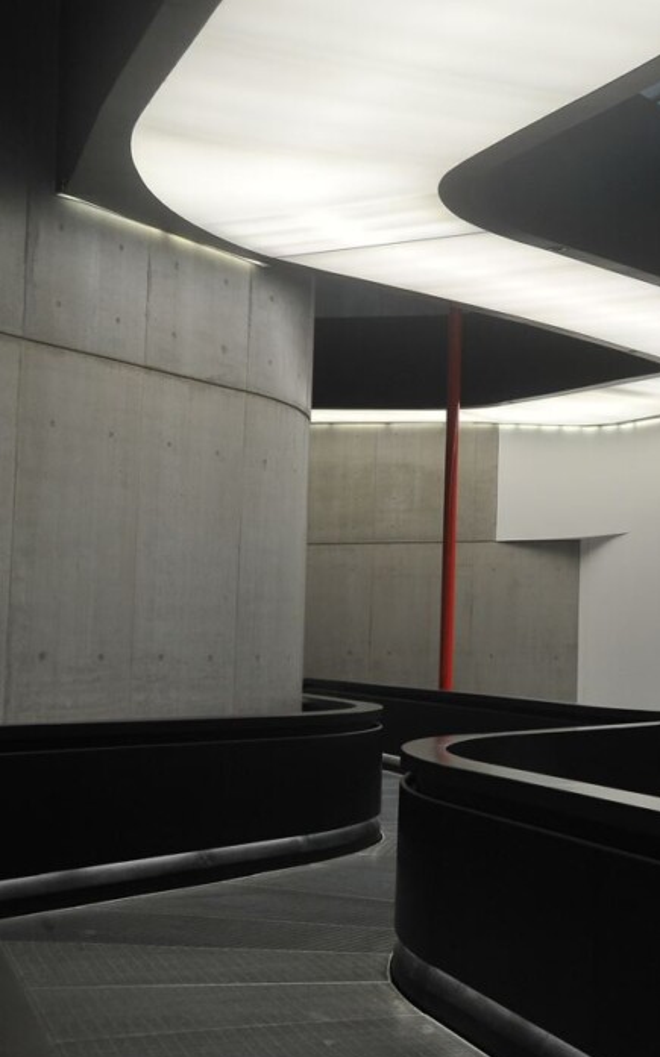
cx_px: 566
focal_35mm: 53
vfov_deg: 38.2
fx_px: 1527
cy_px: 537
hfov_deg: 23.9
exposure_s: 1/160
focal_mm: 34
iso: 1250
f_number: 6.3
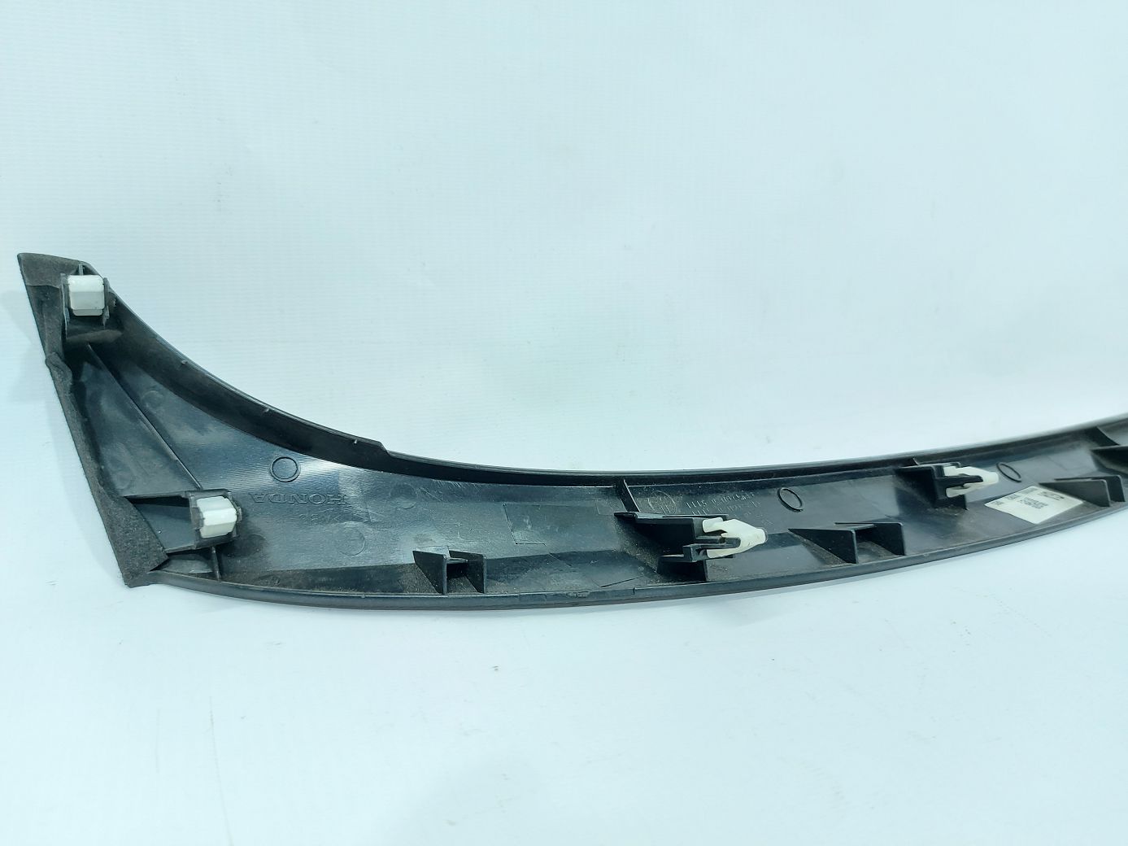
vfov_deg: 56.8
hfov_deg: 71.6
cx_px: 564
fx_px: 782
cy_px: 423
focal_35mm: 24
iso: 125
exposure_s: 1/50
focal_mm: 5.23
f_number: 1.8
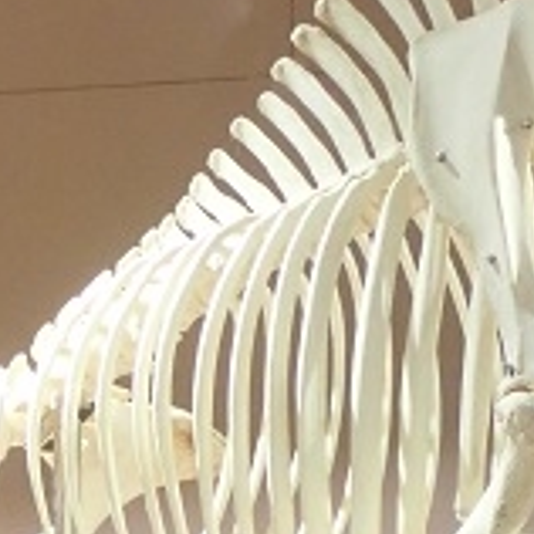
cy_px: 784
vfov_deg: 7.4
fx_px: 4049
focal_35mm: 232
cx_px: -145
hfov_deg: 7.5
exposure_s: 1/20
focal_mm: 13.5
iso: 1250
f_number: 4.2
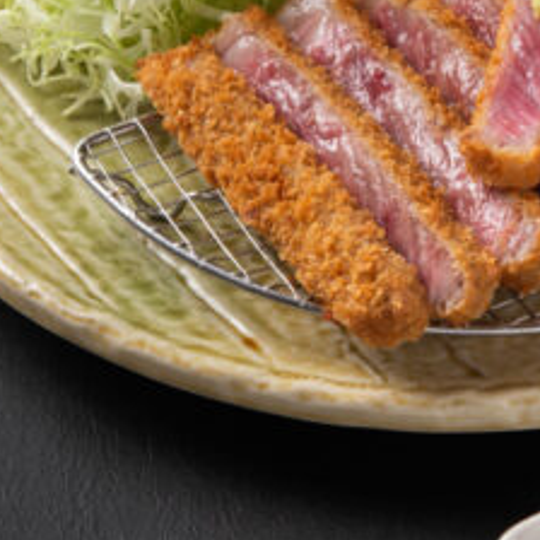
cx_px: 506
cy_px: 45
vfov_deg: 6.5
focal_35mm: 267
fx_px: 4712
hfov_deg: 6.5
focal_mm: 60
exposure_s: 1/125
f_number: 8
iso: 100
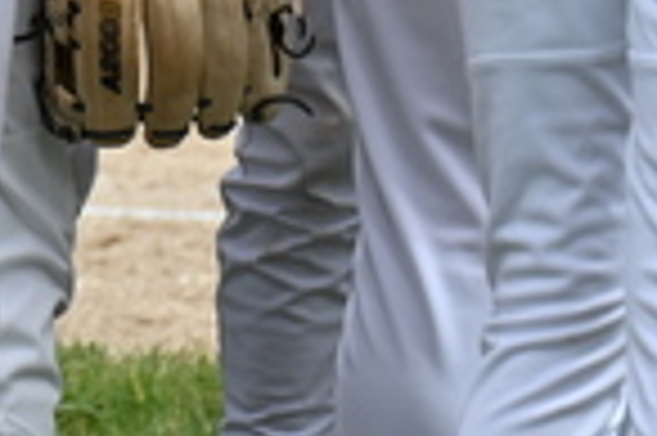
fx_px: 19797
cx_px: 513
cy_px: -407
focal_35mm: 1086
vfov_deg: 1.3
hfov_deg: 1.9
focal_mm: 155
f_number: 5.6
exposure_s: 1/500
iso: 100
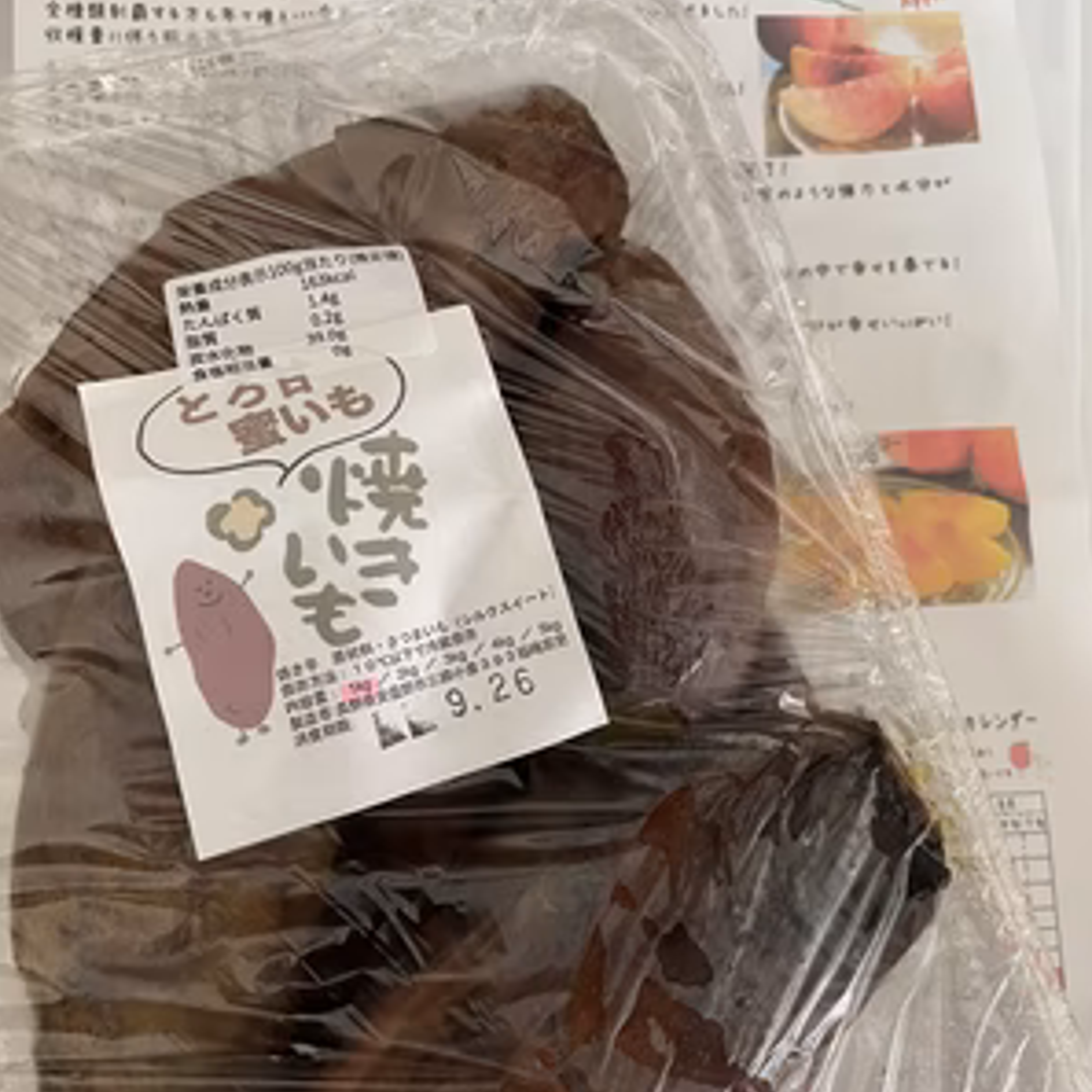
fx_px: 1106
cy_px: 555
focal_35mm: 31
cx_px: 548
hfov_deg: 52.5
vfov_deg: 52.5
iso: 200
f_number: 1.6
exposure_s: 1/50
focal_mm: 4.2
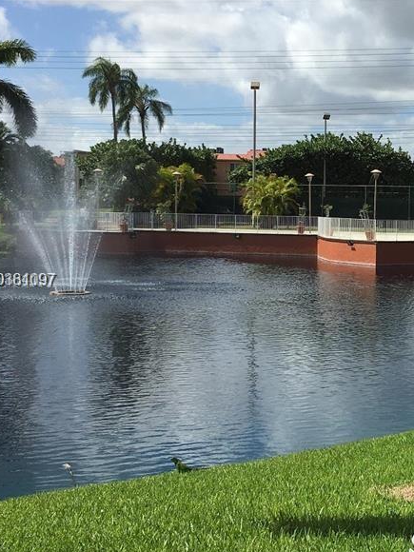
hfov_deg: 23.5
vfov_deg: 32.2
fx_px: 957
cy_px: 282
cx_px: 402
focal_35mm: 60
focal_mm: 4.15
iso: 25
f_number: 2.2
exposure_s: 1/2262
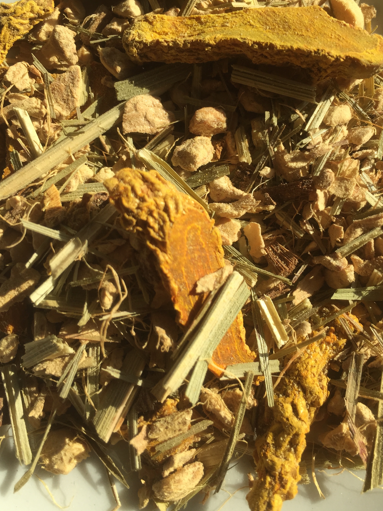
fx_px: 516
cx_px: 209
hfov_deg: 40.7
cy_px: 213
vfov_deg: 52.4
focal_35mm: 35
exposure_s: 1/898
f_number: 2.2
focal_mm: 4.15
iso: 32
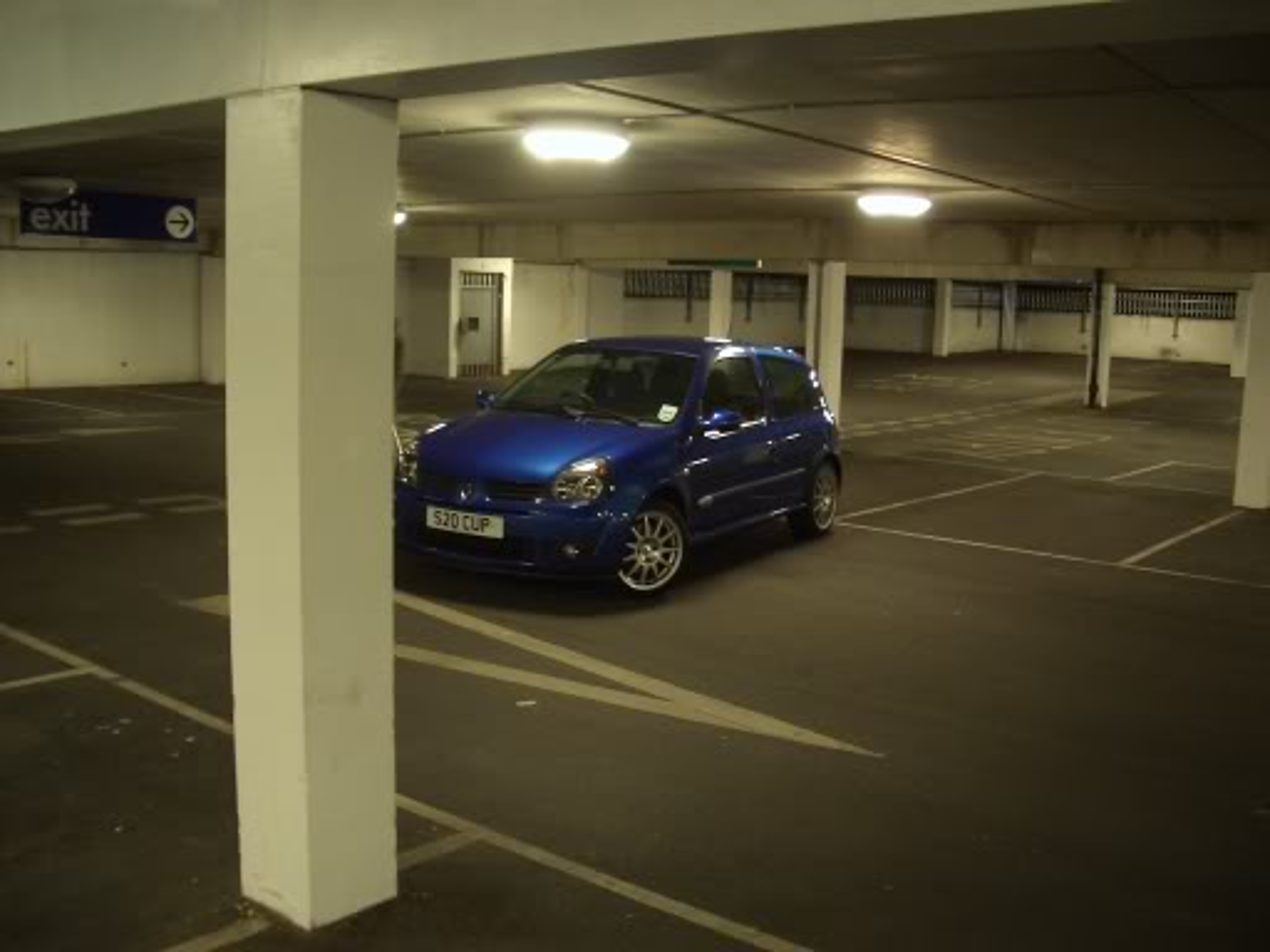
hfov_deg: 52.6
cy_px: 476
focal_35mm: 35
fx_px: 1284
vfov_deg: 40.7
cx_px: 635
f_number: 2.6
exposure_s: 1/8
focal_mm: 5.8
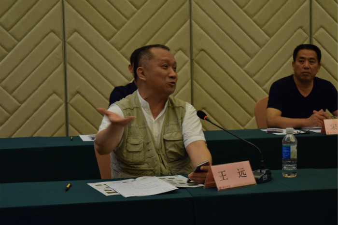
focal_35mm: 82
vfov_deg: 16.5
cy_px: 112
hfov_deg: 24.6
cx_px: 169
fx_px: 774
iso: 1600
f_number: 5.6
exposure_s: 1/60
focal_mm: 55
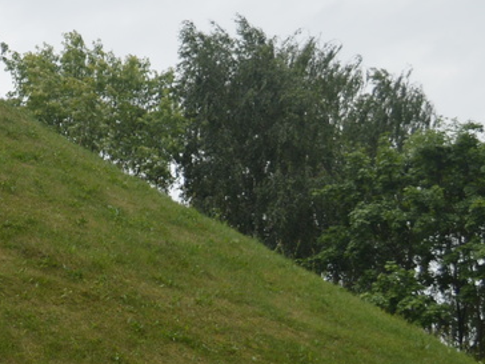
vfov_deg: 11.1
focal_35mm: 133
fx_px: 1863
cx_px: -329
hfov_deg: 13.6
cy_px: 277
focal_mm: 24
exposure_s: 1/80
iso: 100
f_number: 4.5
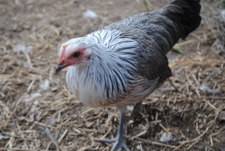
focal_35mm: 72
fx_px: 451
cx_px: 112
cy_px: 76
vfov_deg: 19.0
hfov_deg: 28.0
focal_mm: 48
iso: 140
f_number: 5.6
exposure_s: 1/125
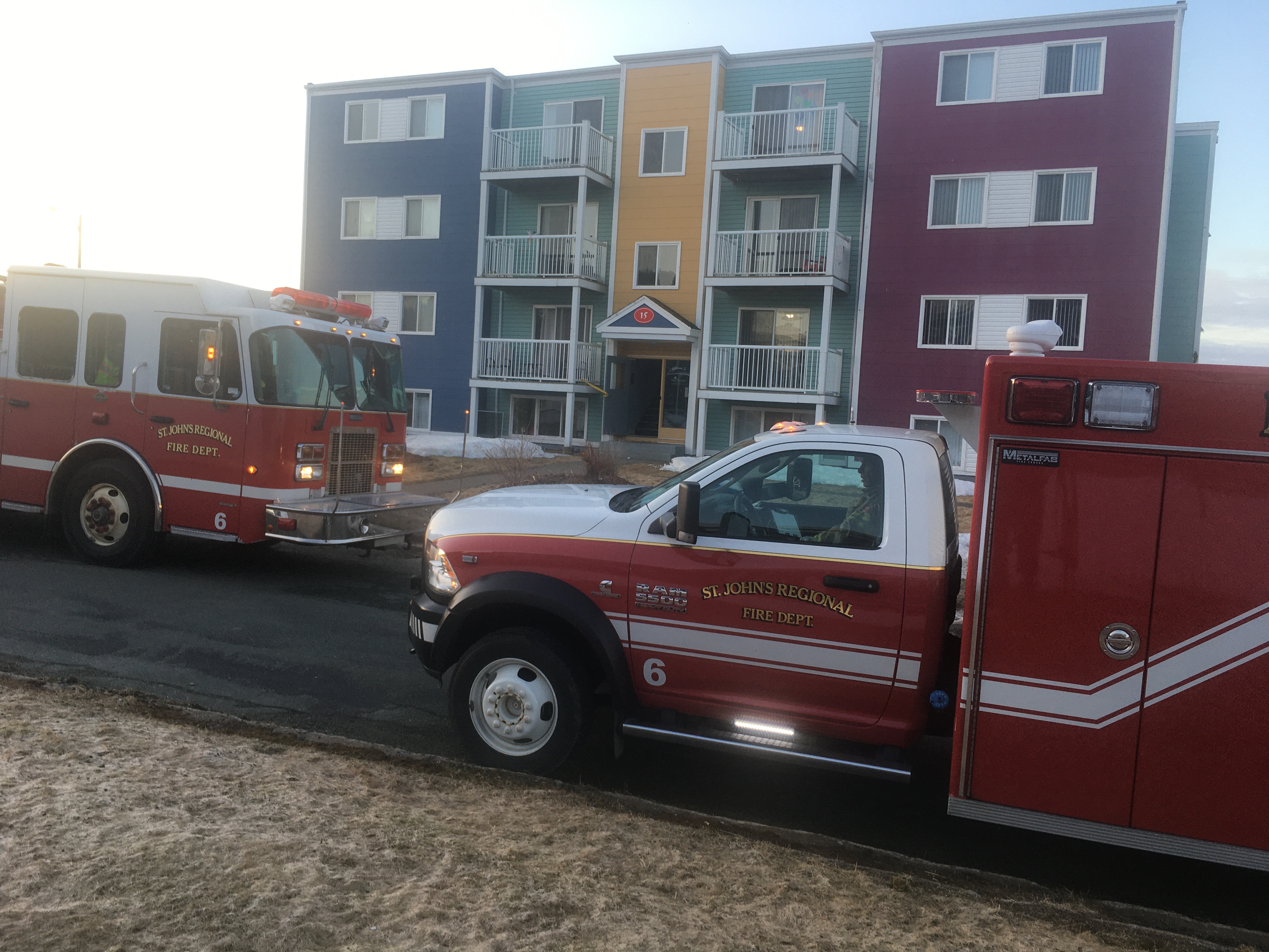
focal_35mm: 29
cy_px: 476
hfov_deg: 61.7
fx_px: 1063
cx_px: 634
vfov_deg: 48.2
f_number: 2.2
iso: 25
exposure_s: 1/60
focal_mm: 4.15
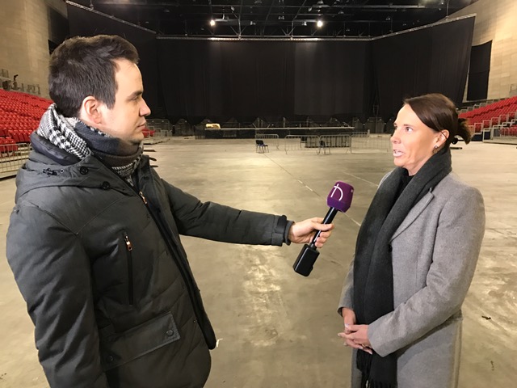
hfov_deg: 63.4
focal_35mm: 28
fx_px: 418
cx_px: 258
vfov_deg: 49.7
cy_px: 194
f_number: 1.8
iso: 80
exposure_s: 1/17
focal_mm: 3.99
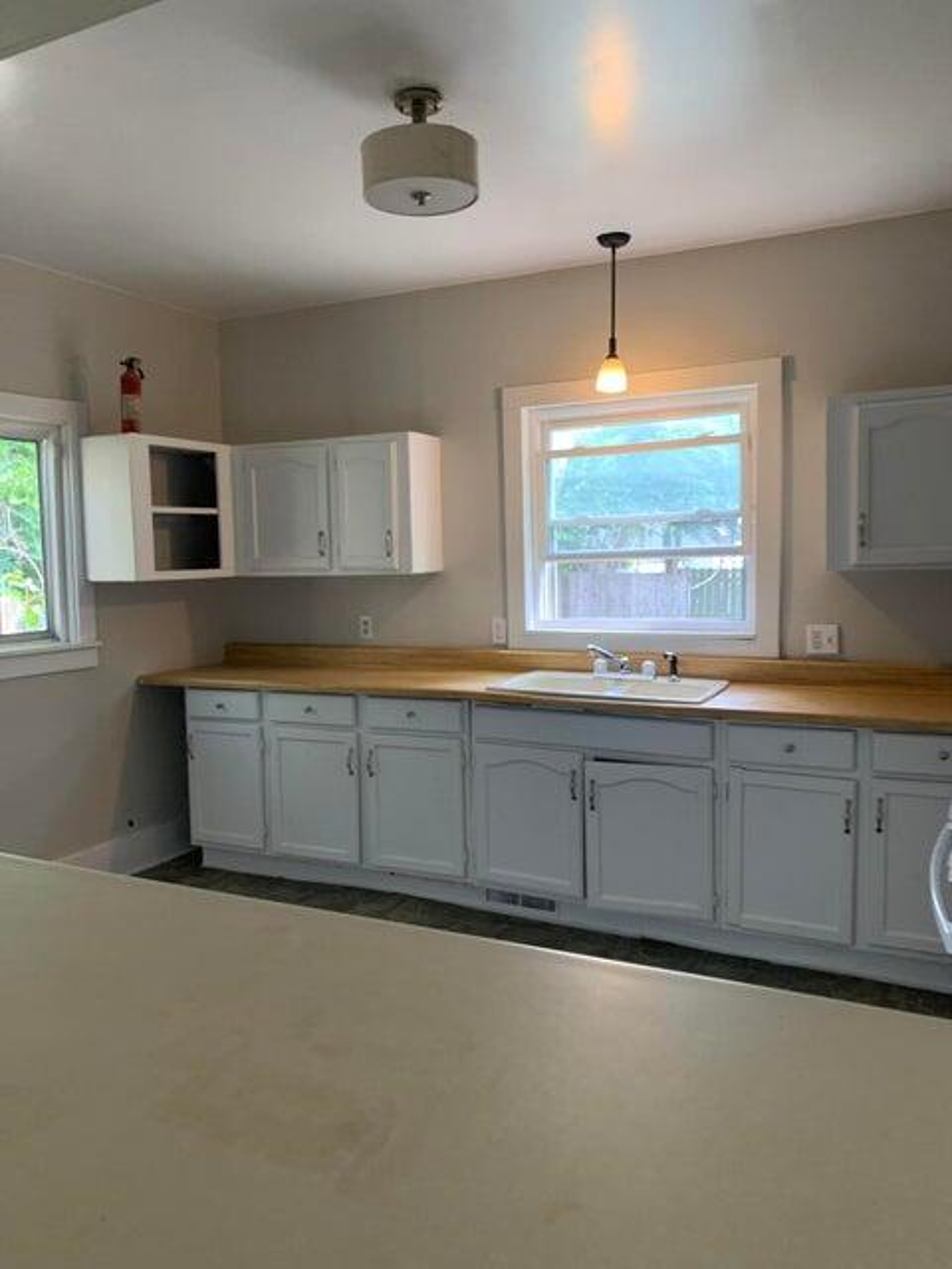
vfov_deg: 67.3
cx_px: 476
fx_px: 953
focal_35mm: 26
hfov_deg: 53.1
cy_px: 634
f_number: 1.8
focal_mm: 4.25
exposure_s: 1/60
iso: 125
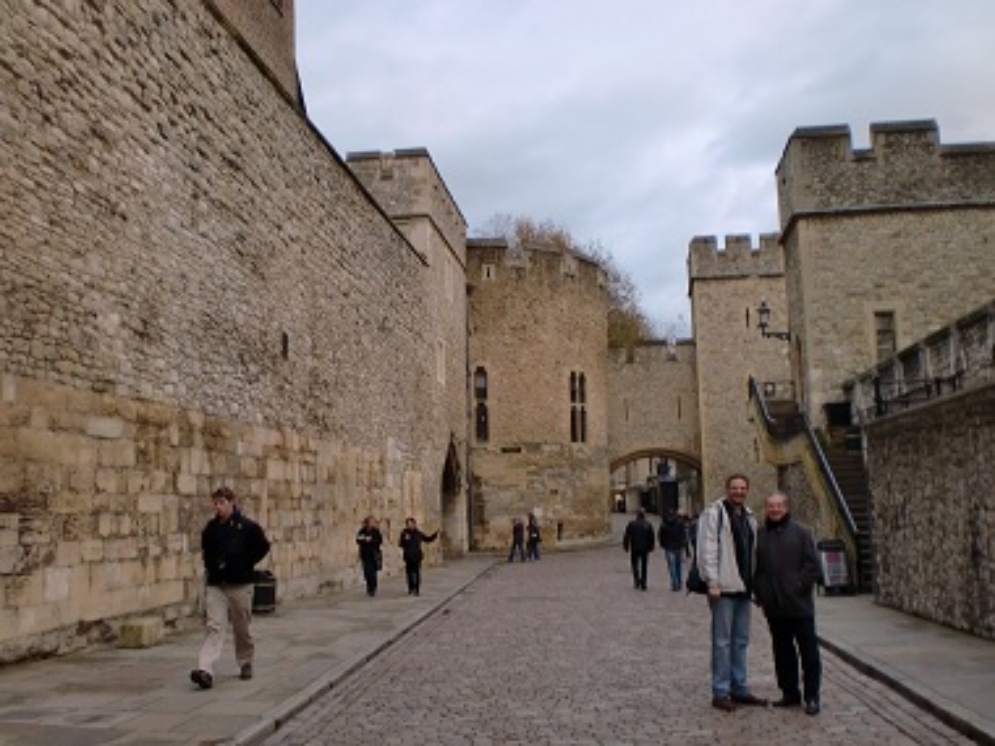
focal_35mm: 35
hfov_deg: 52.6
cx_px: 498
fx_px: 1006
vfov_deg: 40.7
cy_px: 373
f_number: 3.1
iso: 80
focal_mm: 6.3
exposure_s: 1/60
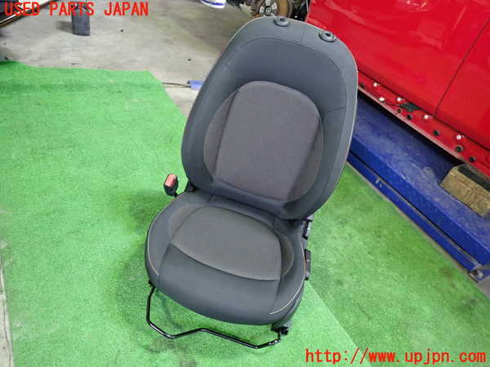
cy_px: 184
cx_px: 245
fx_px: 354
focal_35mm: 25
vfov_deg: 54.9
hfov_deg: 69.4
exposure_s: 1/30
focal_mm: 4.5
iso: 500
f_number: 2
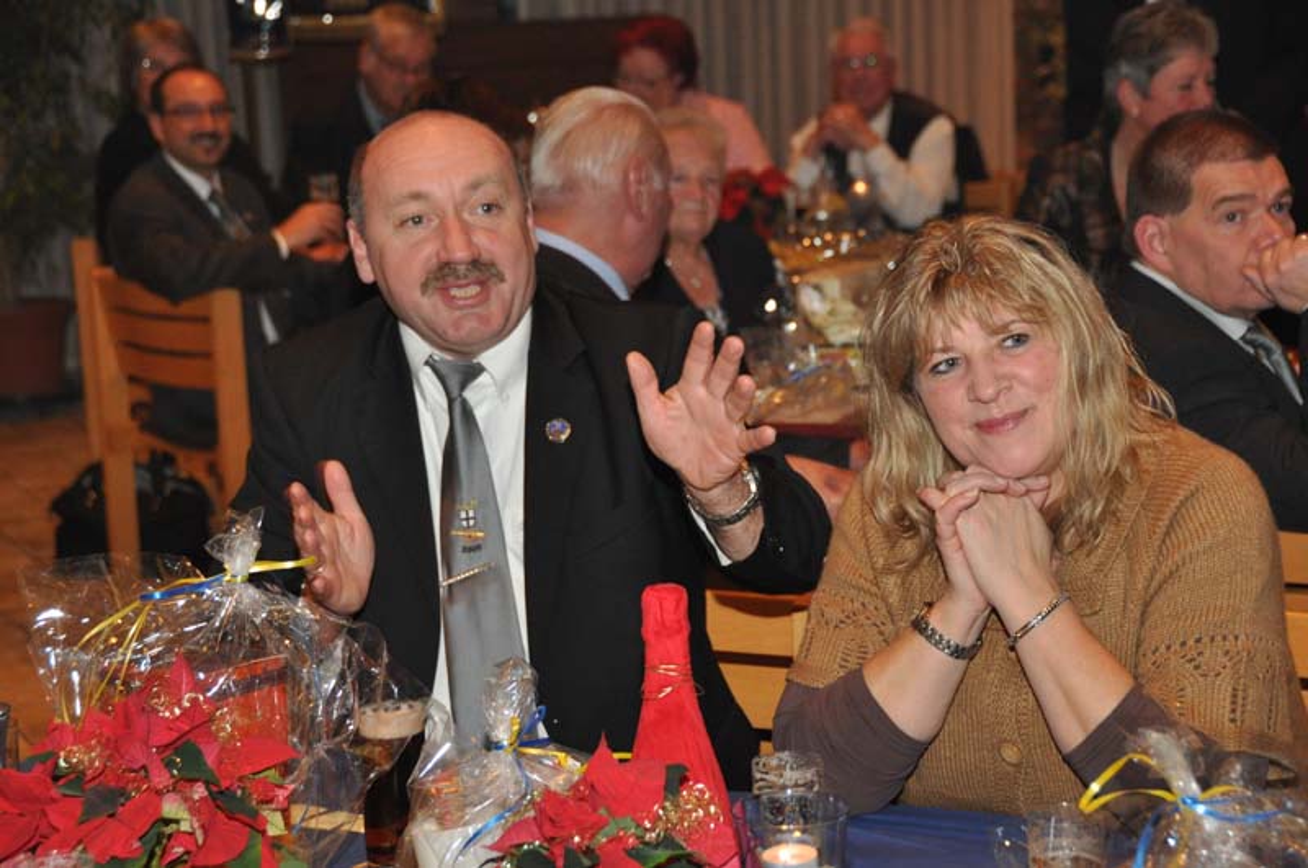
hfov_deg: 24.2
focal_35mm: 84
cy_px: 434
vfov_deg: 16.2
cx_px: 654
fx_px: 3048
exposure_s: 1/60
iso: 900
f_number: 4.8
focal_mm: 56
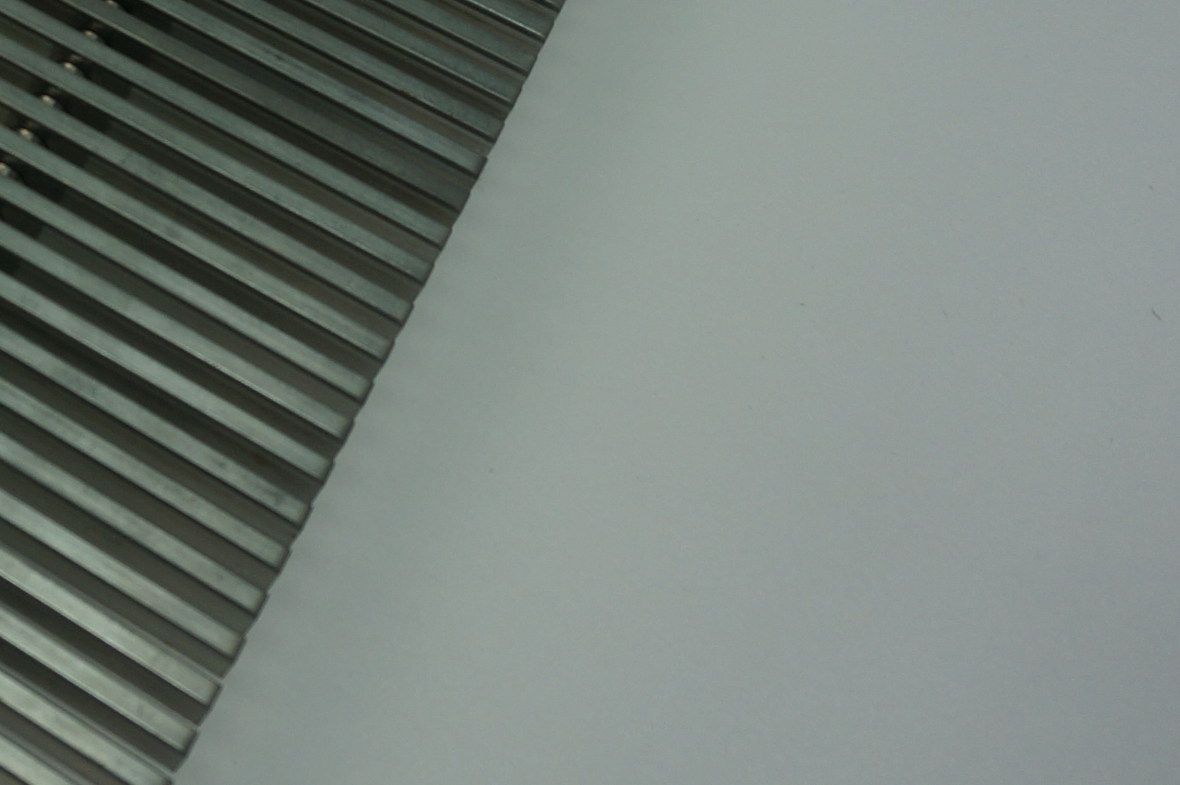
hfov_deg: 25.6
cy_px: -125
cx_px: -405
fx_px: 2161
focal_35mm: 66
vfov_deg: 19.5
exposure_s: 1/160
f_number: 4
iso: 200
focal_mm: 16
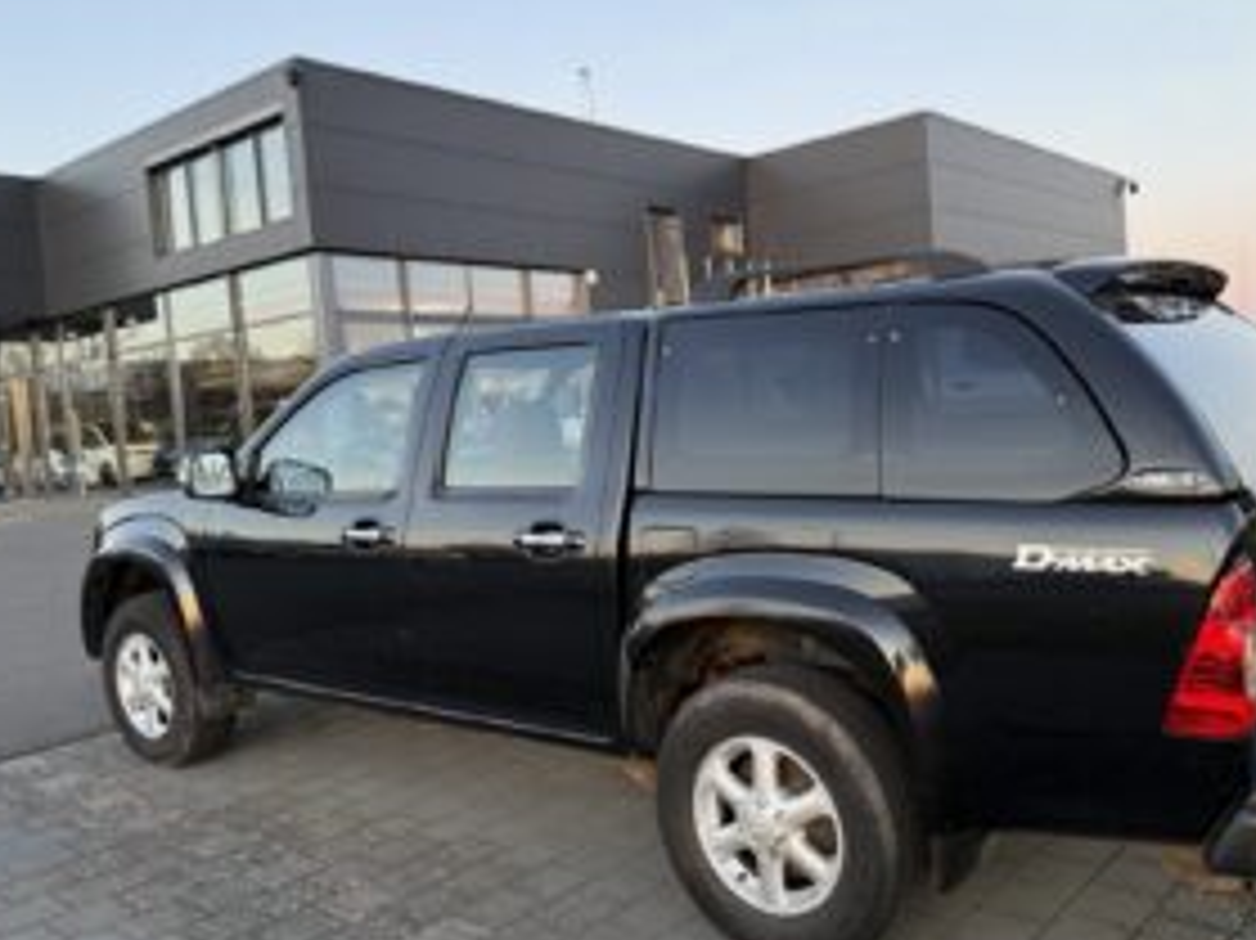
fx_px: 1124
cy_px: 481
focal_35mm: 31
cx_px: 675
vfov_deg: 45.4
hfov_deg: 58.3
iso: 125
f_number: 1.78
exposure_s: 1/121
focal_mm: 6.76
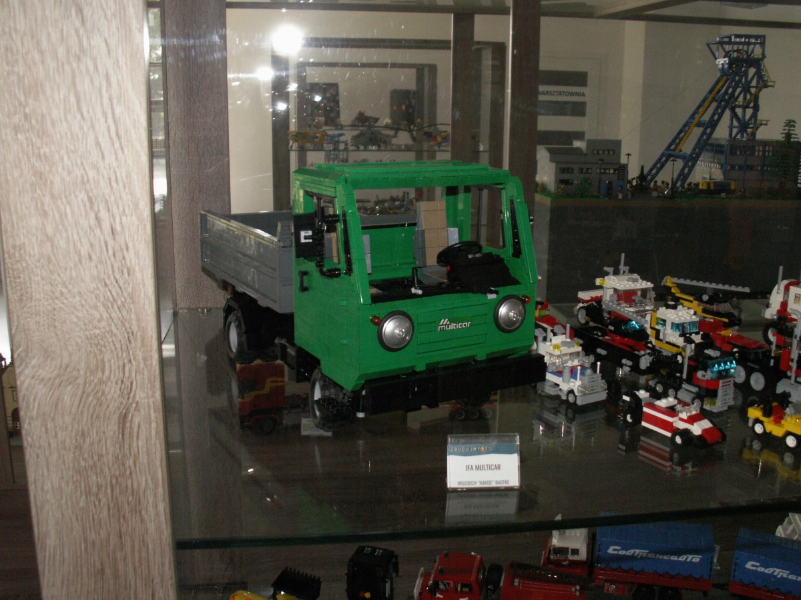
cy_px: 300
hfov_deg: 52.6
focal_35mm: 35
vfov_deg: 40.7
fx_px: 810
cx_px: 400
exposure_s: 1/125
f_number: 2.8
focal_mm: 5.86
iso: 160
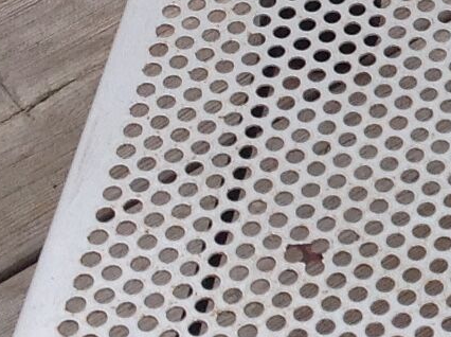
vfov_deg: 7.0
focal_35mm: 213
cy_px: 126
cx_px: 815
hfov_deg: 8.9
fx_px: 2770
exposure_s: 1/1209
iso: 50
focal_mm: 4.28
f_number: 2.4
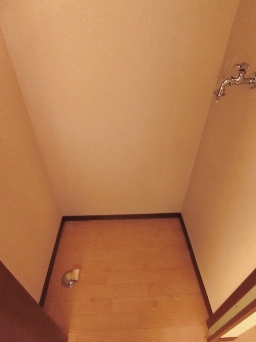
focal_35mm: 19
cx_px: 128
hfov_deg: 68.7
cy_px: 171
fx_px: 187
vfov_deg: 84.7
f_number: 2.7
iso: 1600
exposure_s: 1/15
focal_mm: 4.06
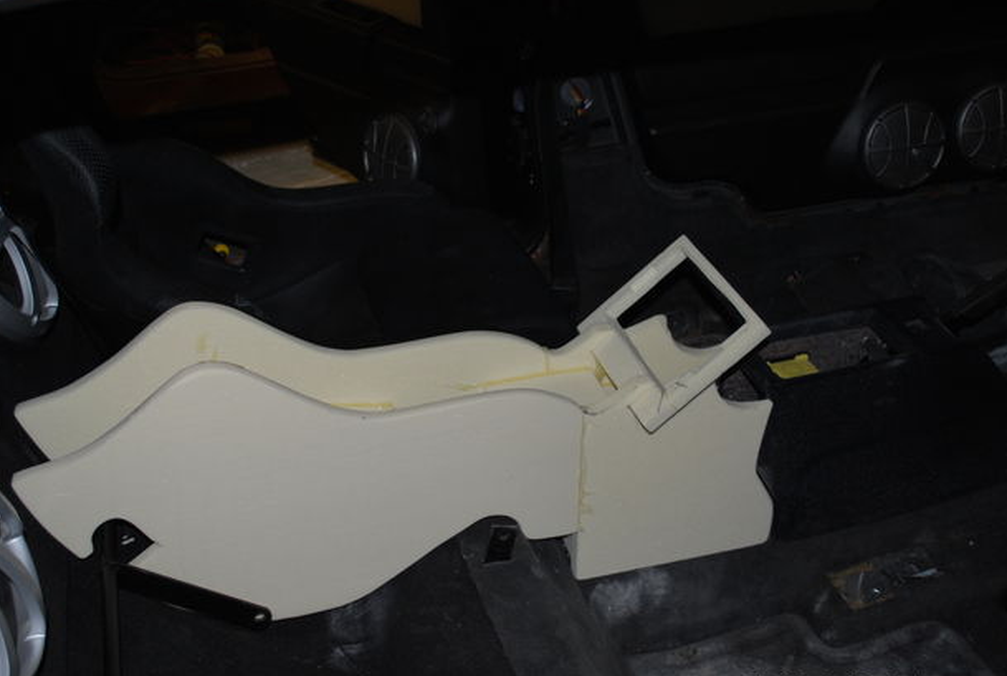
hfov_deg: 47.3
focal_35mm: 41
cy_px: 349
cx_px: 489
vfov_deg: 32.8
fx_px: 1149
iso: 200
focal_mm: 26
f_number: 4.5
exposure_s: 1/60
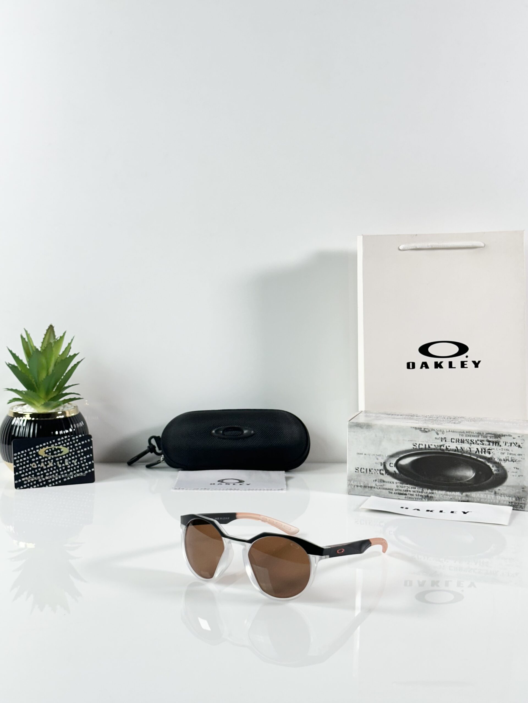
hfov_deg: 30.3
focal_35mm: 48
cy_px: 352
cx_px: 264
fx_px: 976
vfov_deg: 39.7
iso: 64
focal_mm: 6.86
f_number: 1.78
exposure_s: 1/100
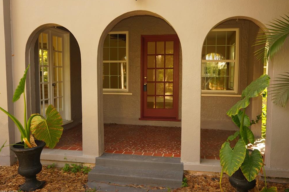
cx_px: 147
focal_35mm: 33
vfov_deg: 40.4
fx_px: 261
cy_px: 96
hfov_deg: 58.0
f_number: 4
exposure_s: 1/160
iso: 200
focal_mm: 21
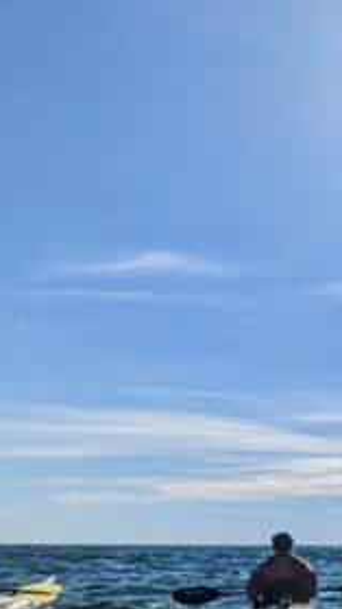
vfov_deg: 32.0
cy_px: 487
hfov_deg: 17.0
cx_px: 518
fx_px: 1031
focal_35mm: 64
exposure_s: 1/6667
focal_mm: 2.22
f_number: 2.2
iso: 31
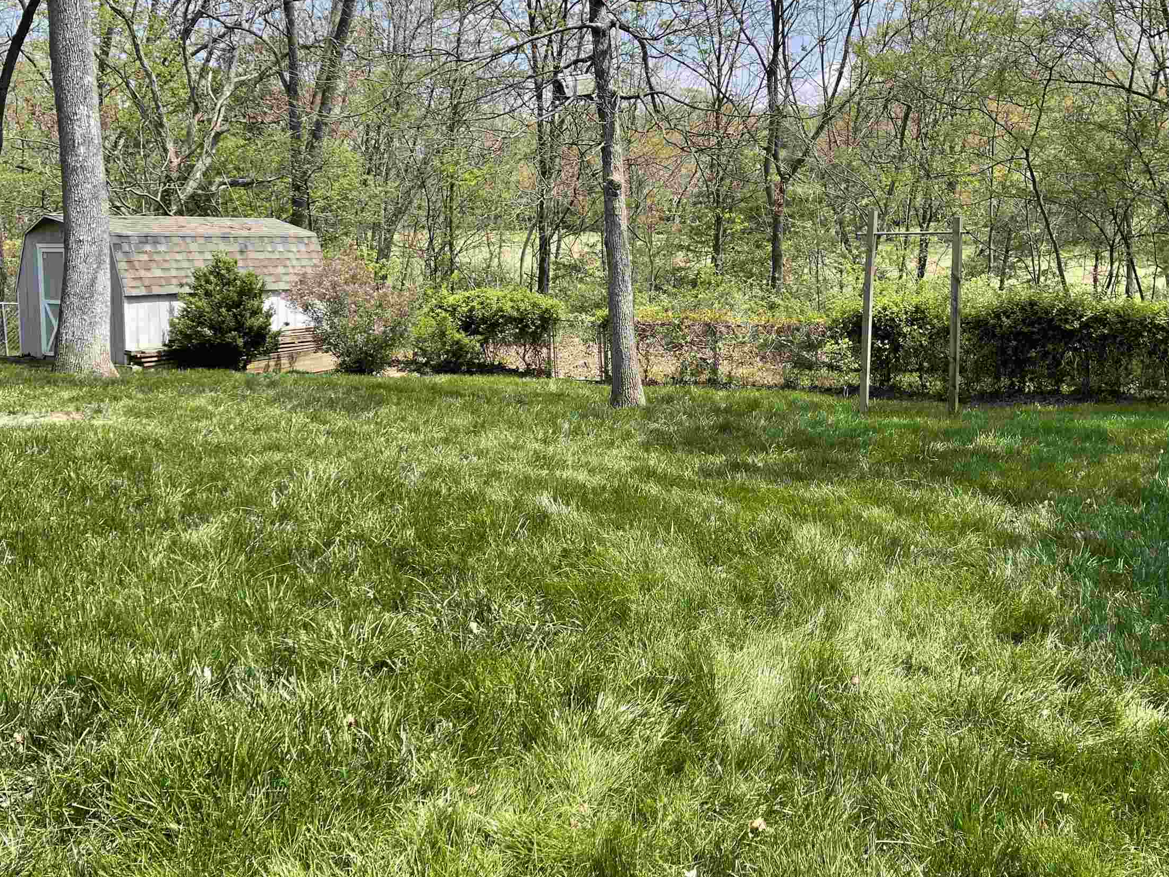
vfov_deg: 40.5
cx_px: 647
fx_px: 1182
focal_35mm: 35
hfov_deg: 52.5
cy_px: 335
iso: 32
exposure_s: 1/1212
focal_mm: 5.1
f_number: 1.6
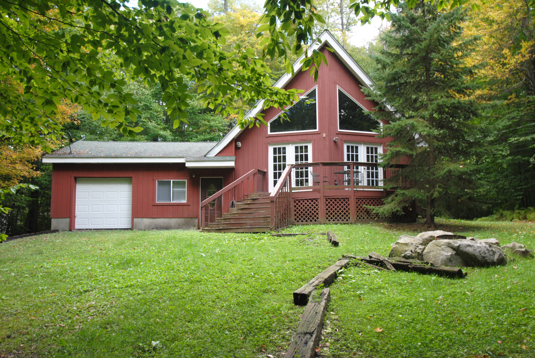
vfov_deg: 41.8
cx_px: 268
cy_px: 179
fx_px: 469
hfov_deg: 59.4
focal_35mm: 32
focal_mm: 21
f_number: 4.5
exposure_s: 1/100
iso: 400
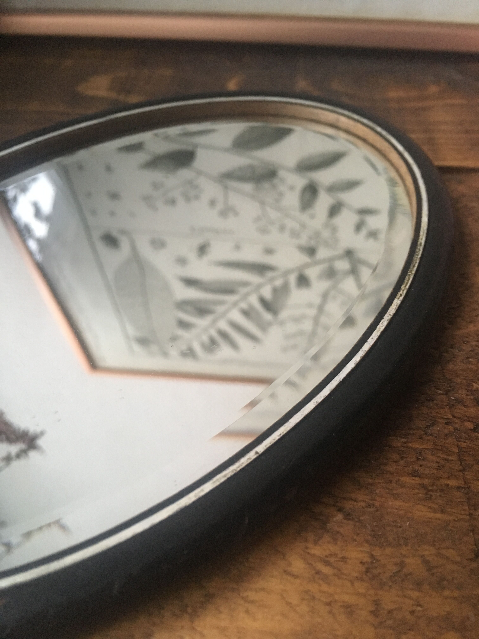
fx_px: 535
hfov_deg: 48.2
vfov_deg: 61.7
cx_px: 240
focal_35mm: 29
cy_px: 320
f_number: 2.2
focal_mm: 4.15
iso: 250
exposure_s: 1/33
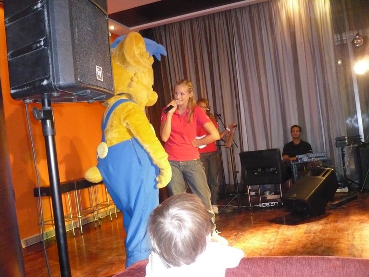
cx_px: 184
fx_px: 373
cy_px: 138
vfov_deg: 40.7
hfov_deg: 52.6
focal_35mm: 35
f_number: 2.8
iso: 640
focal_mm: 5.8
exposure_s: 1/30
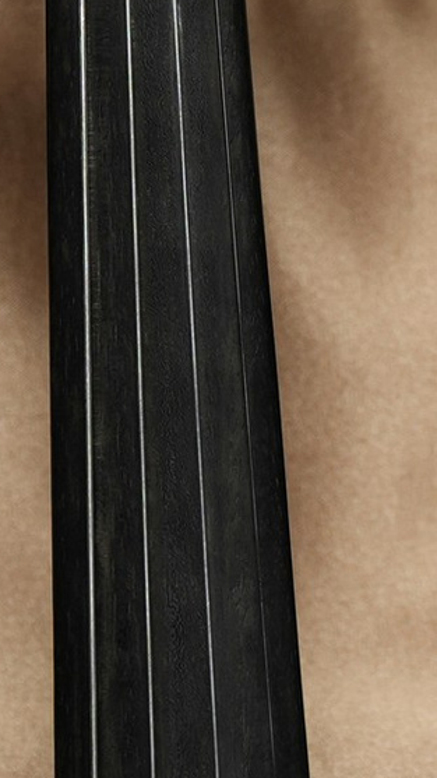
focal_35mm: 802
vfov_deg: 2.7
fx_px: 16534
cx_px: 91
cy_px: -218
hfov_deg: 1.5
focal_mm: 111
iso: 100
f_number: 5
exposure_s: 1/100
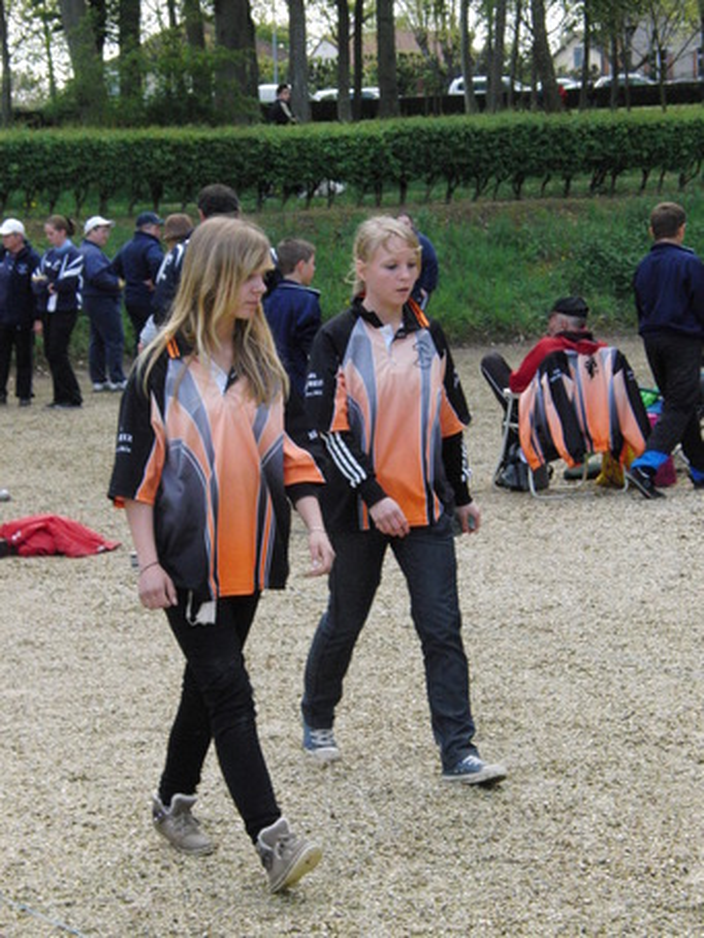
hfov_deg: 13.7
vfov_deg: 18.2
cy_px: 469
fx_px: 2926
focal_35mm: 108
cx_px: 352
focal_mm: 19.2
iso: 400
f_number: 4
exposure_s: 1/500
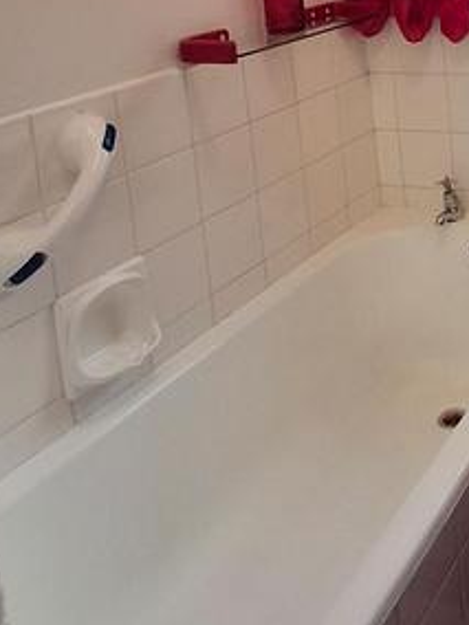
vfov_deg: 37.9
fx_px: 813
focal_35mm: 45
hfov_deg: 27.9
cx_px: 572
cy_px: 11
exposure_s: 1/50
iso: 80
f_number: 2.2
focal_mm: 1.64
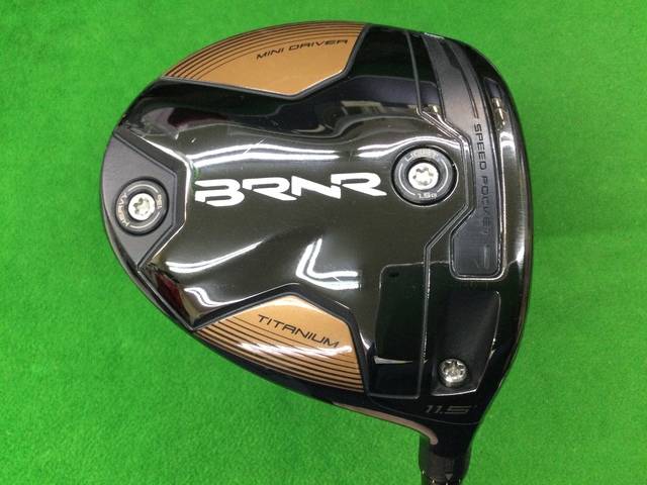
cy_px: 242
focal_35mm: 31
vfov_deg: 45.4
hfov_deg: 58.4
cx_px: 324
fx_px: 579
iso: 160
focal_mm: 3.3
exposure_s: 1/30
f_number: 2.4
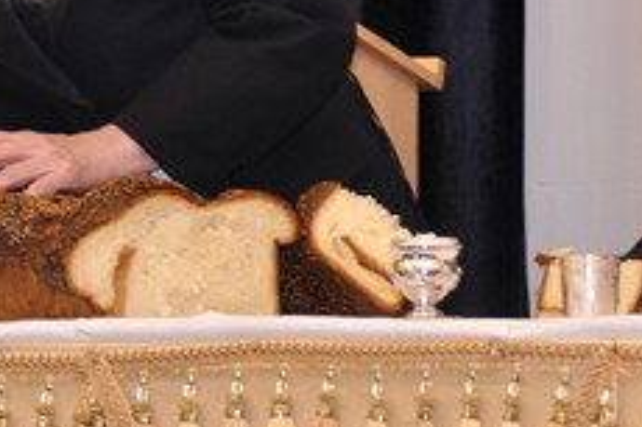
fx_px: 7253
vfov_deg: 3.4
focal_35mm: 407
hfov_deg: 5.0
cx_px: 879
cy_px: 27
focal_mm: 78
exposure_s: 1/40
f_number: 5.6
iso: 400
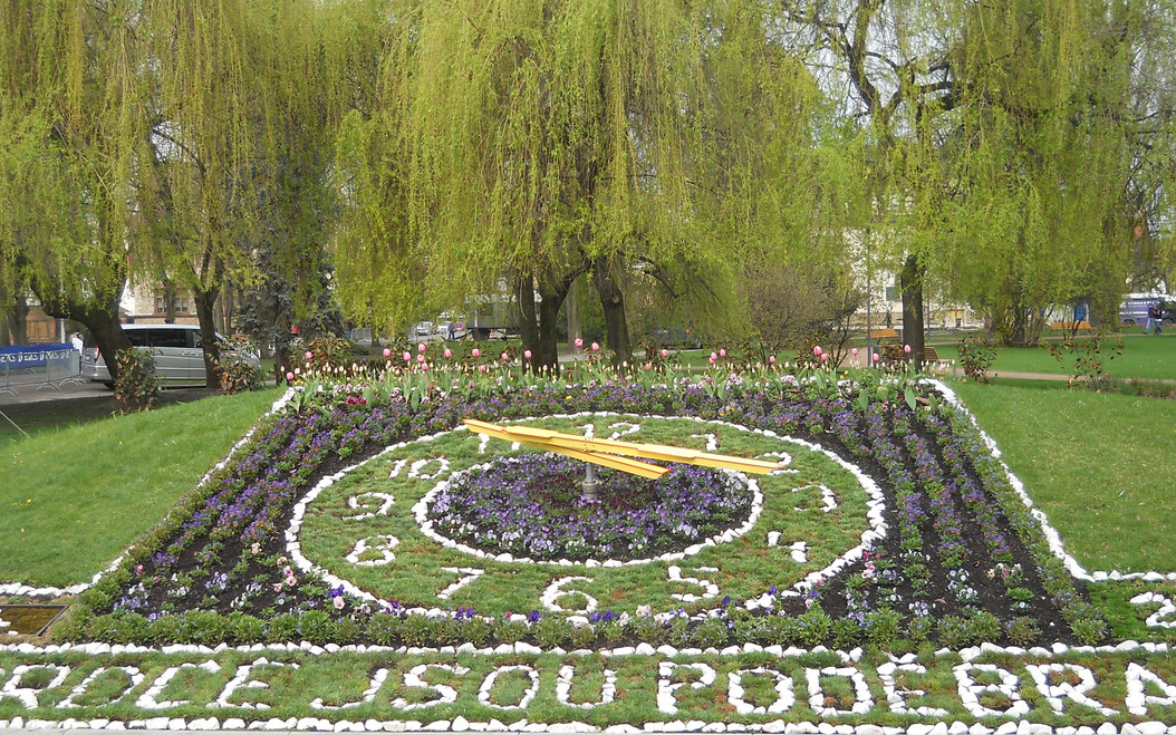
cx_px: 583
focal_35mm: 44
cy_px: 434
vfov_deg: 29.2
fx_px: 1410
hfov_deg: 45.3
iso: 80
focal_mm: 6.72
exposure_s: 1/320
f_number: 3.1
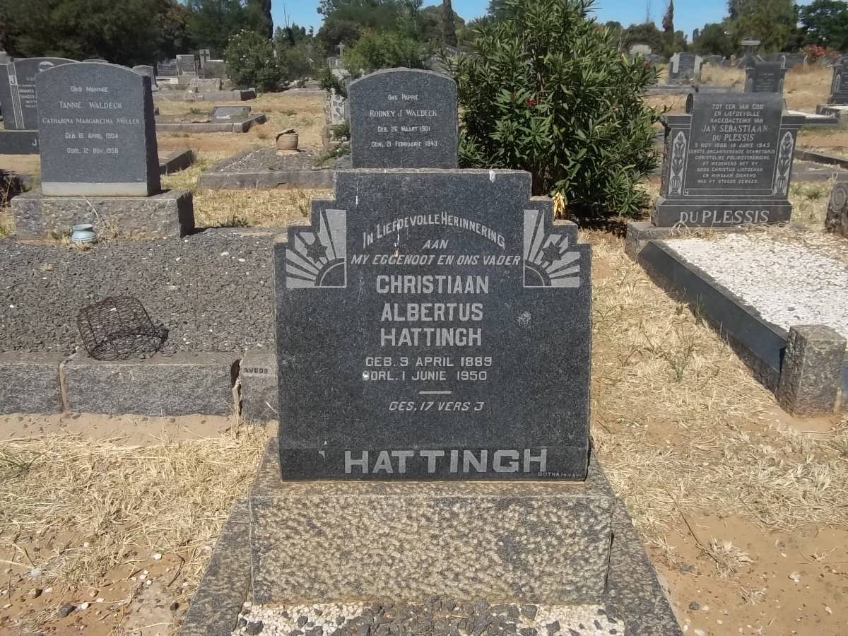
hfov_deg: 56.8
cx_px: 424
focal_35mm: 32
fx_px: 784
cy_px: 318
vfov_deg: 44.2
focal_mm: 5.7
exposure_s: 1/640
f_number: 5.5
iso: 80
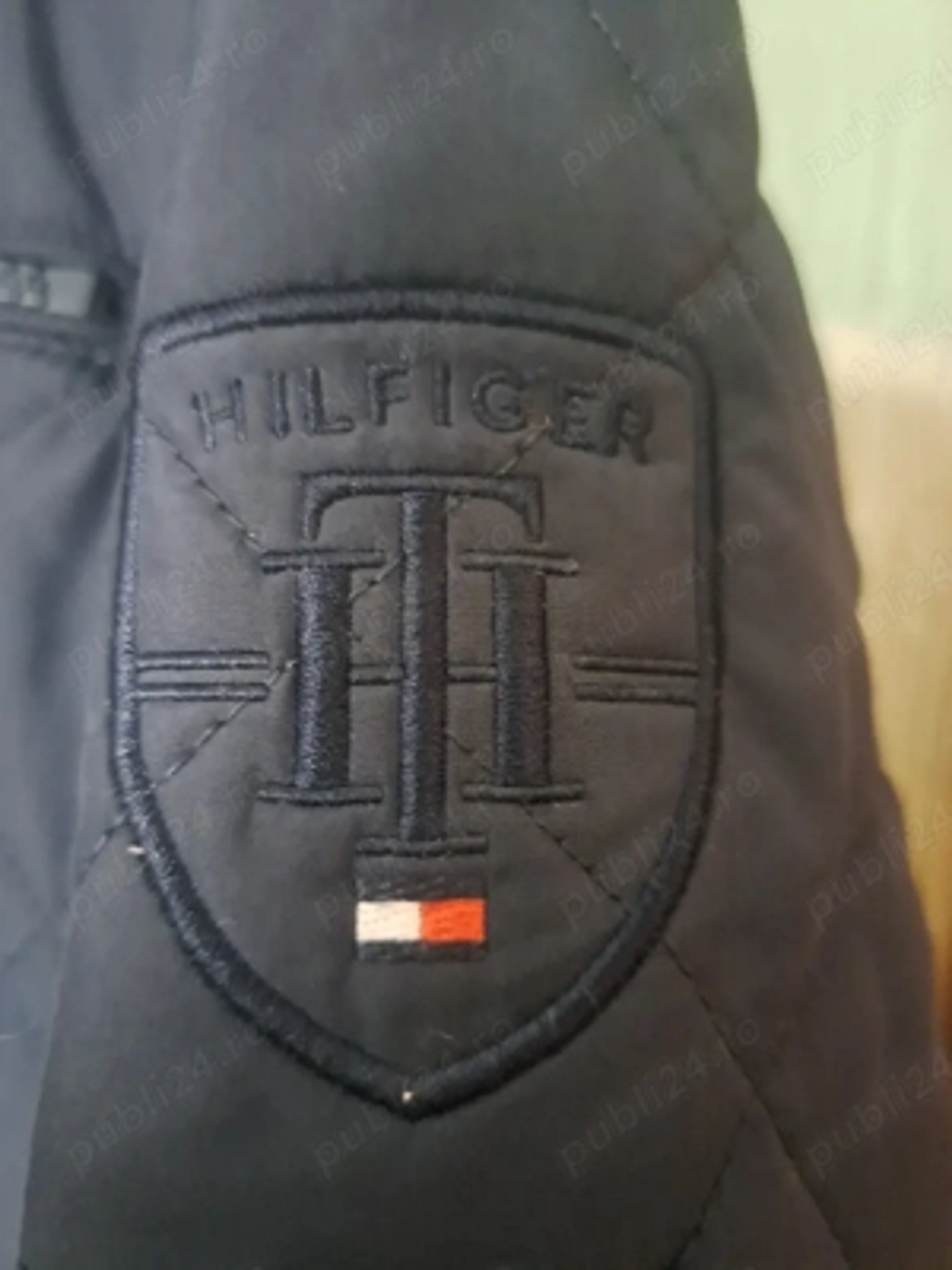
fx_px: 880
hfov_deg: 56.8
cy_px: 635
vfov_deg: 71.6
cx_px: 476
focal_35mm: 24
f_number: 1.8
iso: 2000
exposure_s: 1/10
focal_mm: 5.23
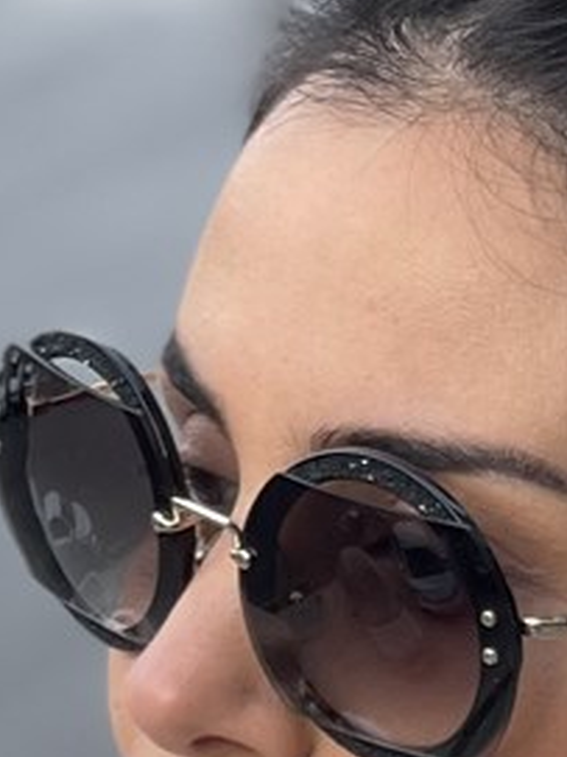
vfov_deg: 5.2
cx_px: 355
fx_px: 8262
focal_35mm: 378
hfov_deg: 3.9
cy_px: 1444
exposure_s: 1/121
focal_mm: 7.5
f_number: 2.2
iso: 20
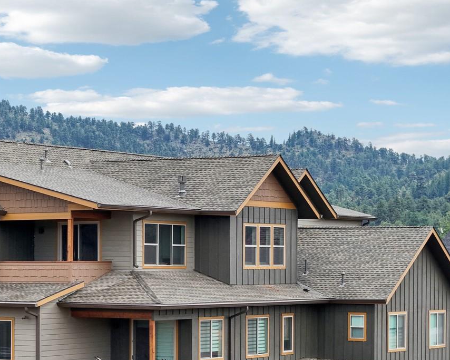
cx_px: 144
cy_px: 274
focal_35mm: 128
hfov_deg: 15.0
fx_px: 1705
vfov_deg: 12.0
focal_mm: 19.35
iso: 170
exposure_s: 1/350
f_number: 2.8
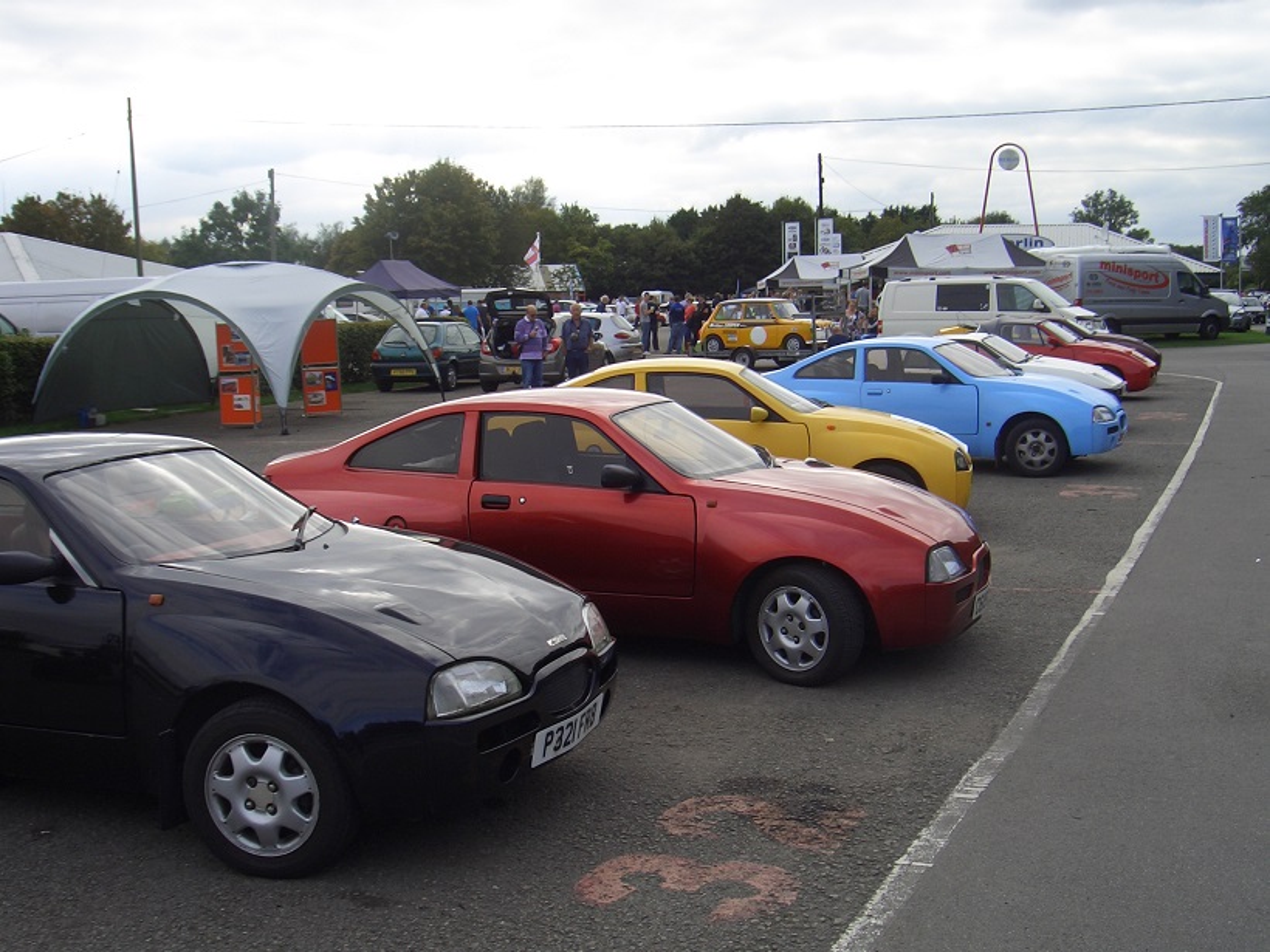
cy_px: 476
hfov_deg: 47.9
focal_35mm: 39
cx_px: 635
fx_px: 1431
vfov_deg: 36.8
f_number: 4.8
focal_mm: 8
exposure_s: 1/250
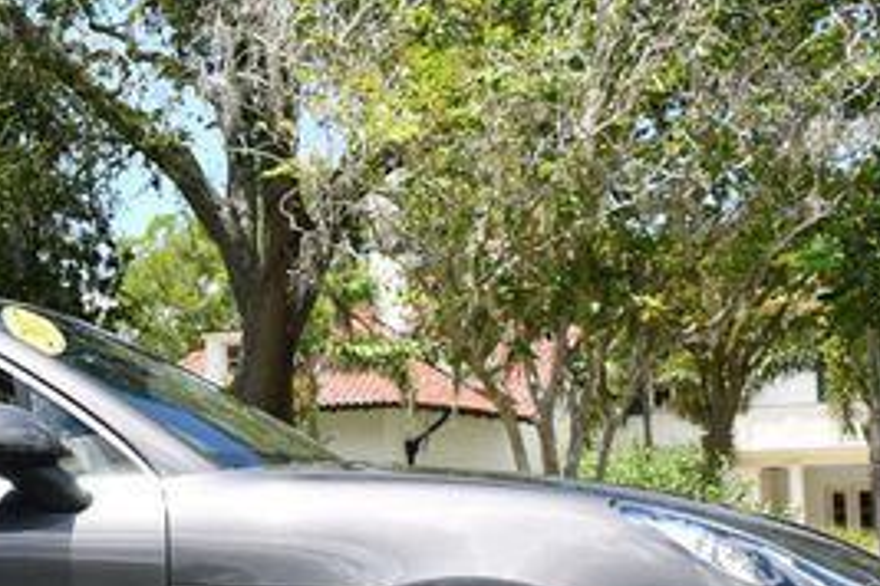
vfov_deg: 14.2
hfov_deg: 20.6
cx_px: 23
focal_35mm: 96
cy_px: 438
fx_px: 2346
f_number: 8
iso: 140
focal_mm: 20
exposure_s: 1/250
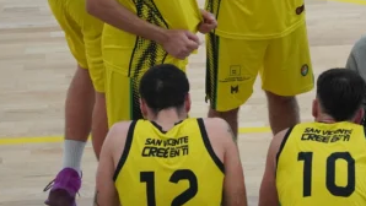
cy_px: 29
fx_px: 3379
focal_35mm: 348
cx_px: 370
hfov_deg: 6.2
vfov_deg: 3.5
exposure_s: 1/500
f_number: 5.6
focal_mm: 86
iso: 1250
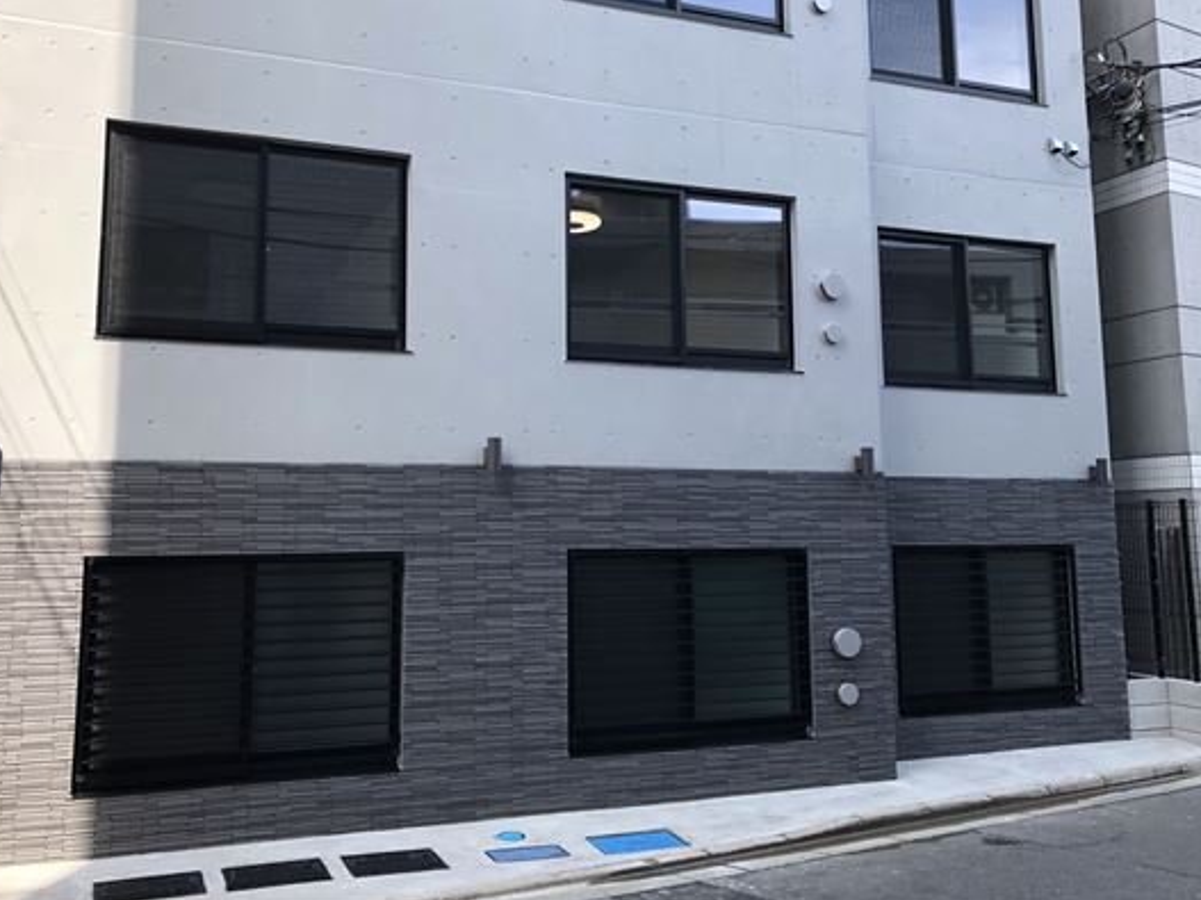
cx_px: 586
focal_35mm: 34
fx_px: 1179
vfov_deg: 41.6
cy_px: 360
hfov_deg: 54.0
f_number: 1.8
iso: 20
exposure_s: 1/466
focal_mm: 3.99
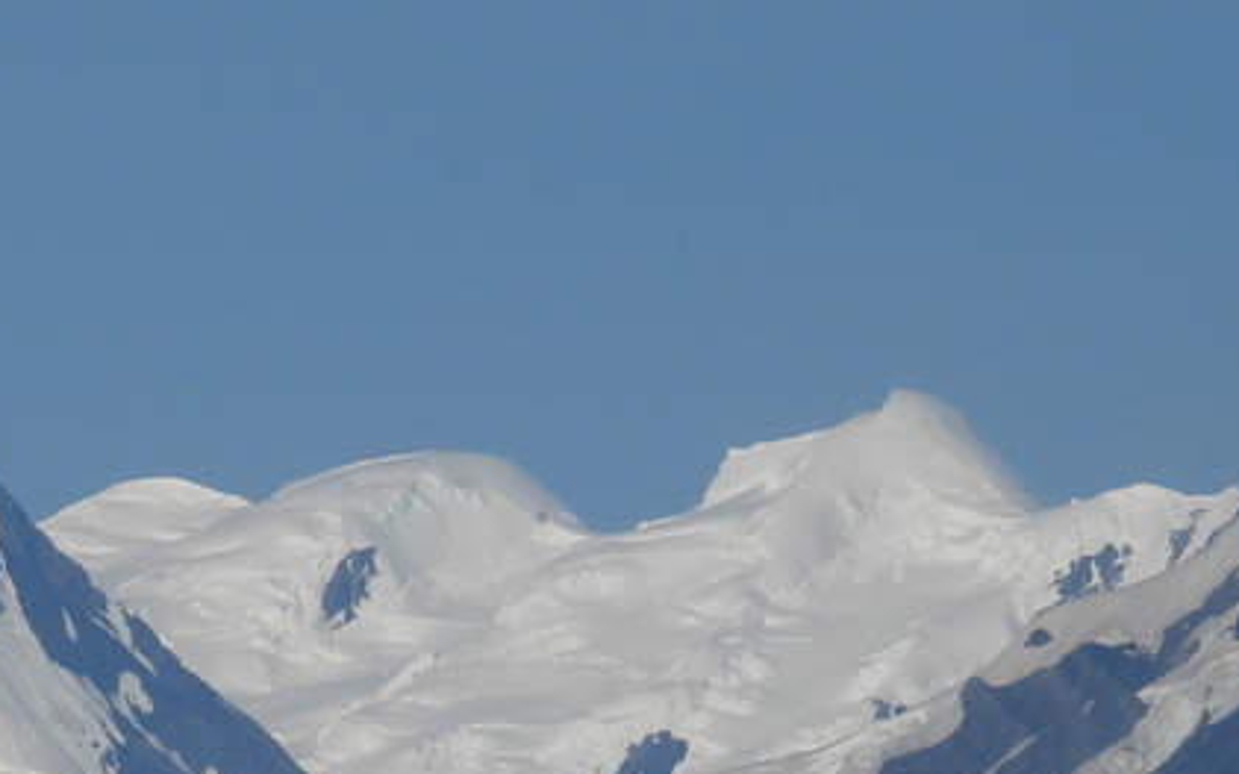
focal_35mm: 773
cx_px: -271
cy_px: 1195
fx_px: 26098
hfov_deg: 2.7
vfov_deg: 1.7
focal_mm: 42.8
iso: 100
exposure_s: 1/1250
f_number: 6.3
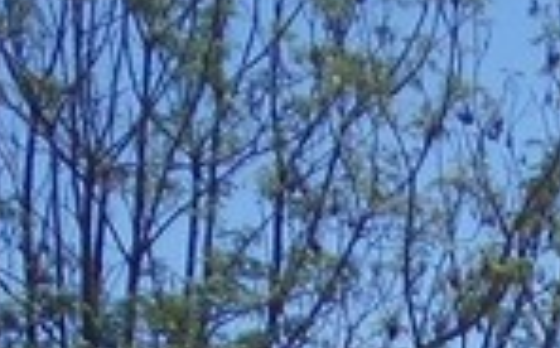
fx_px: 3185
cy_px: 1025
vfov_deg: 5.8
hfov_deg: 9.9
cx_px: 730
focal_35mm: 209
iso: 80
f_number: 6.2
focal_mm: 5.3
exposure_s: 1/320
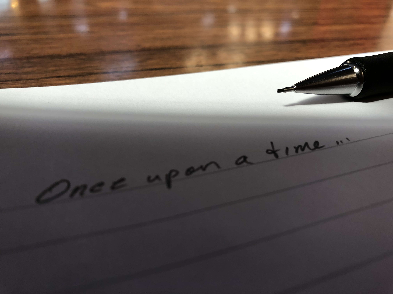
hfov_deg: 63.4
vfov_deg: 49.7
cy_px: 147
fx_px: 318
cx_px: 196
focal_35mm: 28
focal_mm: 3.99
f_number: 1.8
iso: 25
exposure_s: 1/40
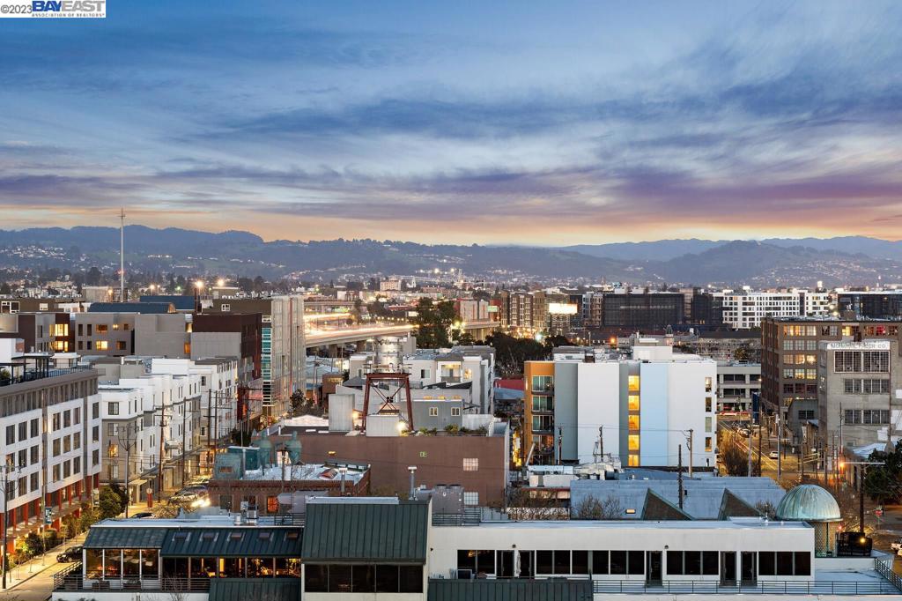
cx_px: 451
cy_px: 300
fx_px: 2980
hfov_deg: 17.2
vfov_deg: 11.5
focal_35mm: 119
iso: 160
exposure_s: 3.2
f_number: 11
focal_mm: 119
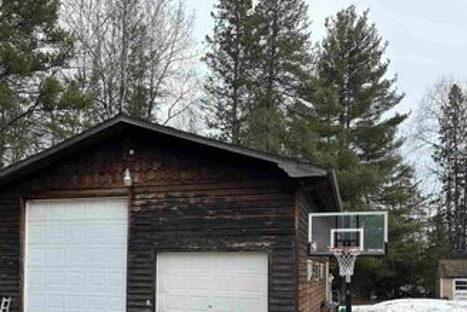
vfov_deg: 33.9
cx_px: 181
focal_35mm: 38
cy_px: 257
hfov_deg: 50.3
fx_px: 493
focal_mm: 6.86
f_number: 1.78
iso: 80
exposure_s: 1/718
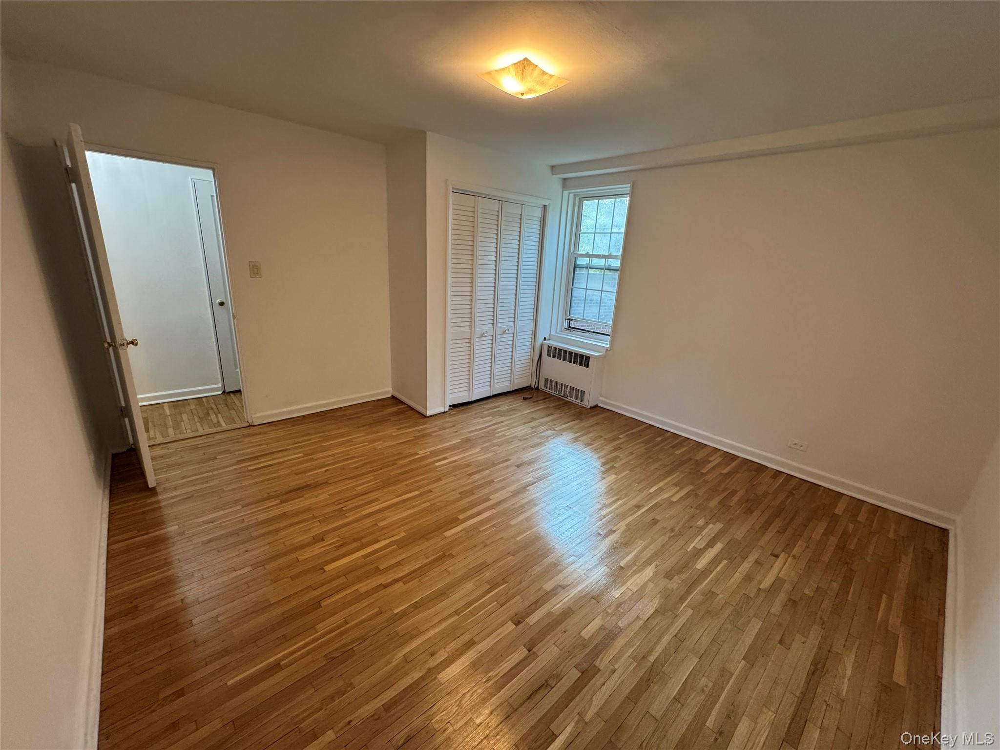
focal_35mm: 14
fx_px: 404
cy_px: 375
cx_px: 500
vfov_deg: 85.7
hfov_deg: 102.1
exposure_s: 1/120
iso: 250
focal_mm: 2.22
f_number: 2.2
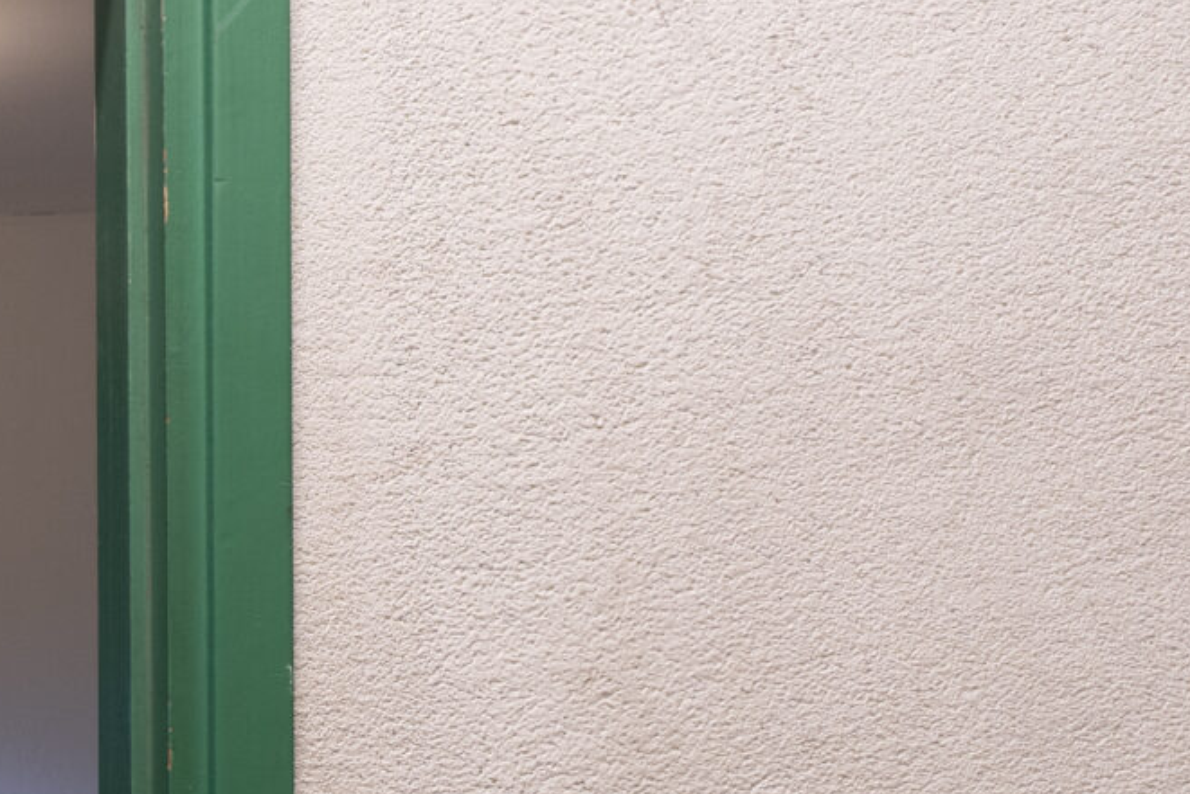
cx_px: -632
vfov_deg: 20.1
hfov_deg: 24.1
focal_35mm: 64
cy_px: 932
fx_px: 2114
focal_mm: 11
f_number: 8
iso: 250
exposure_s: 1/2
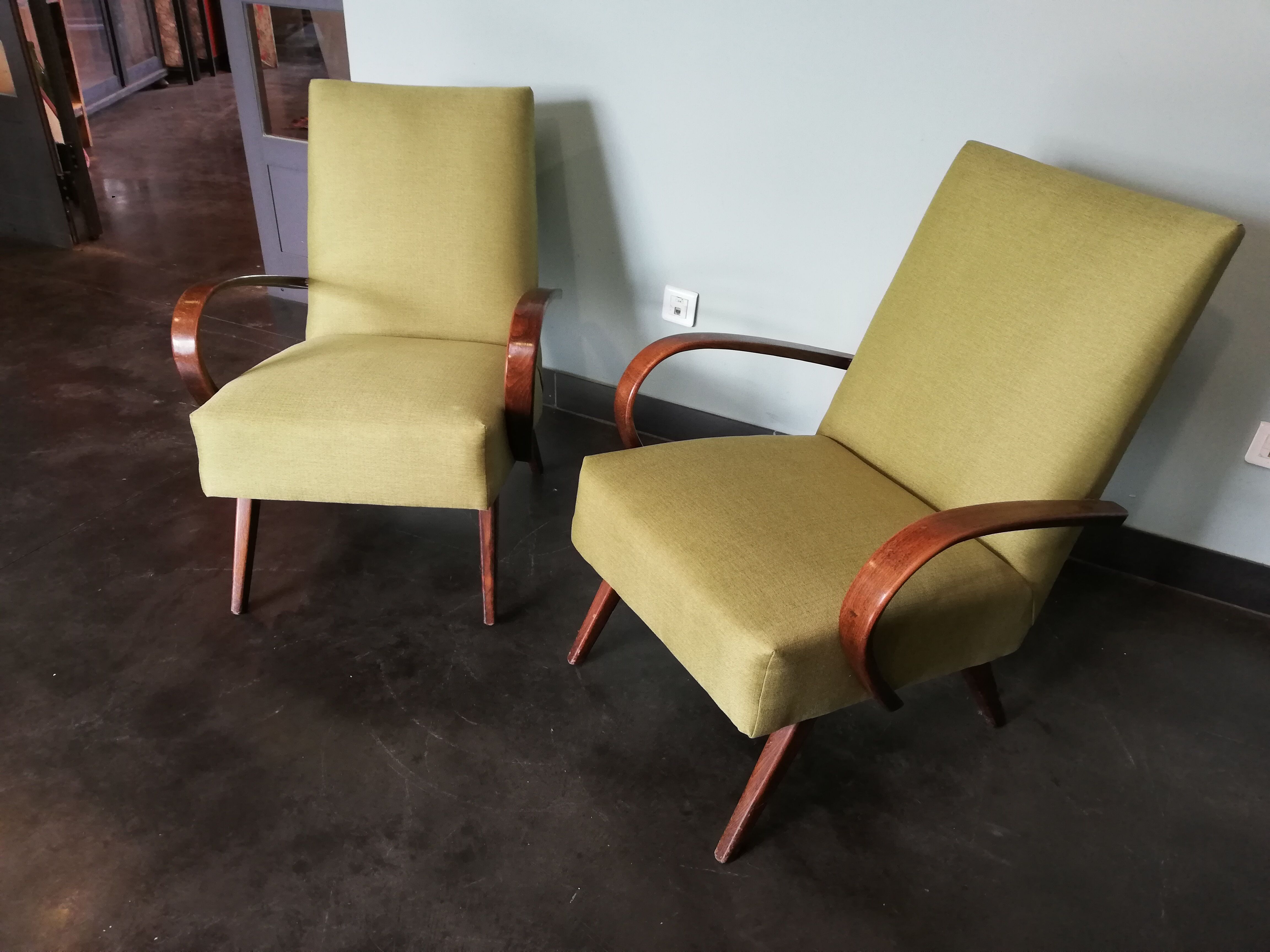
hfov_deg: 67.3
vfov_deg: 53.1
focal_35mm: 26
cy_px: 476
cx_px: 635
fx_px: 954
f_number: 2.2
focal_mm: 3.81
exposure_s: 1/33.3
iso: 320
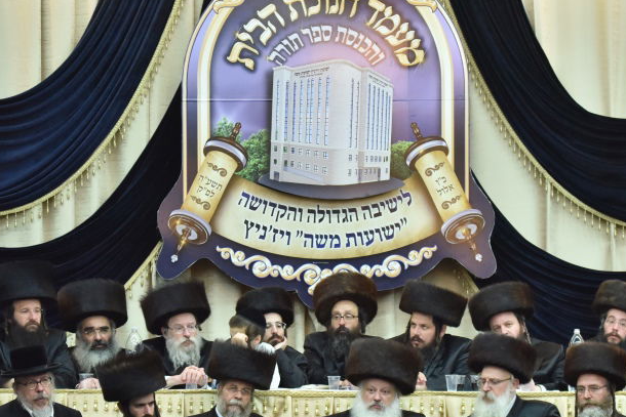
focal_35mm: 252
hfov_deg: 8.2
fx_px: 4383
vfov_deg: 5.5
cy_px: 340
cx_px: 394
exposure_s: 1/200
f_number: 5
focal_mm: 150
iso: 2000
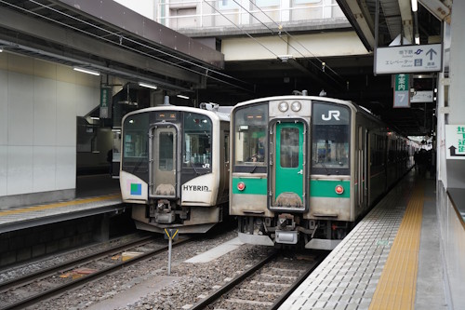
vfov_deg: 31.9
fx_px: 542
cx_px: 232
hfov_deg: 46.4
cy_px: 155
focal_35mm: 42
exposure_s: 1/2000
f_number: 4
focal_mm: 42
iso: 3200
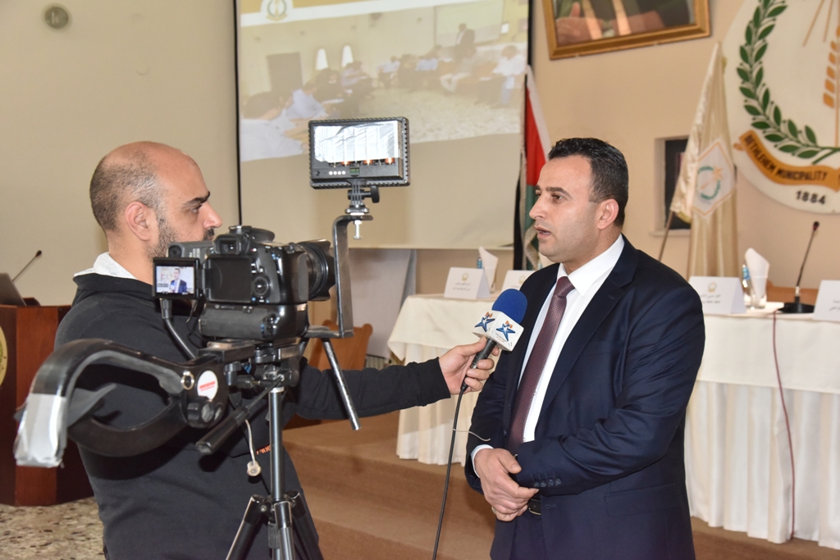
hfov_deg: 39.6
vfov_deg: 27.0
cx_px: 420
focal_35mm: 50
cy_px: 280
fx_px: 1167
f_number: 6.3
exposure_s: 1/125
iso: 2500
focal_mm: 50
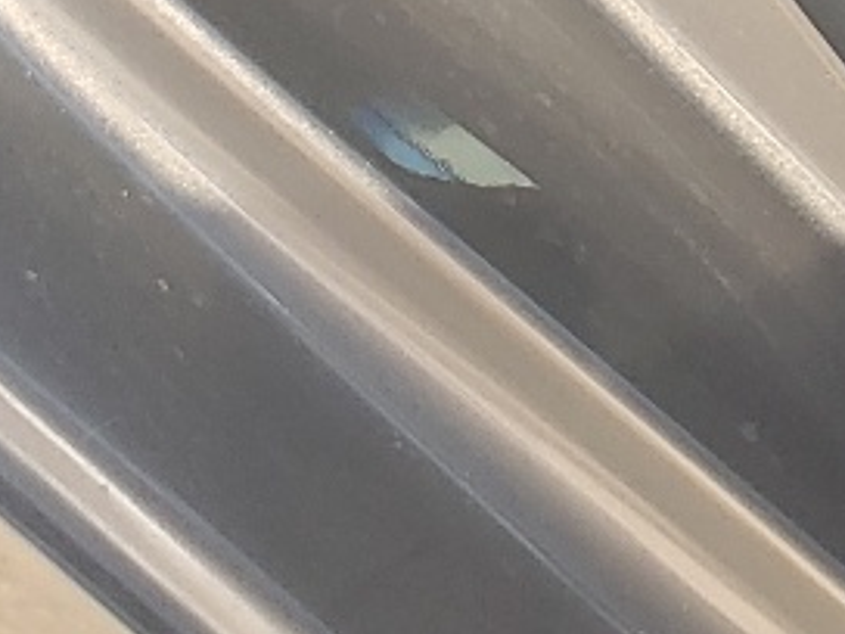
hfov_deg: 11.9
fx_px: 3735
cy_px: -780
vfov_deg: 8.9
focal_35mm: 153
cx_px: 1513
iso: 50
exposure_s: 1/385
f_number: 1.5
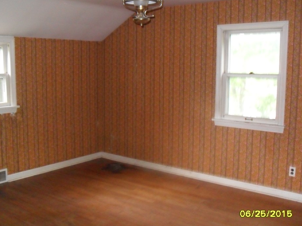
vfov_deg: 36.8
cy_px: 112
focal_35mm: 39
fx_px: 340
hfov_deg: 47.8
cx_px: 139
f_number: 3
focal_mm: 6.3
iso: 640
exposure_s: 1/45
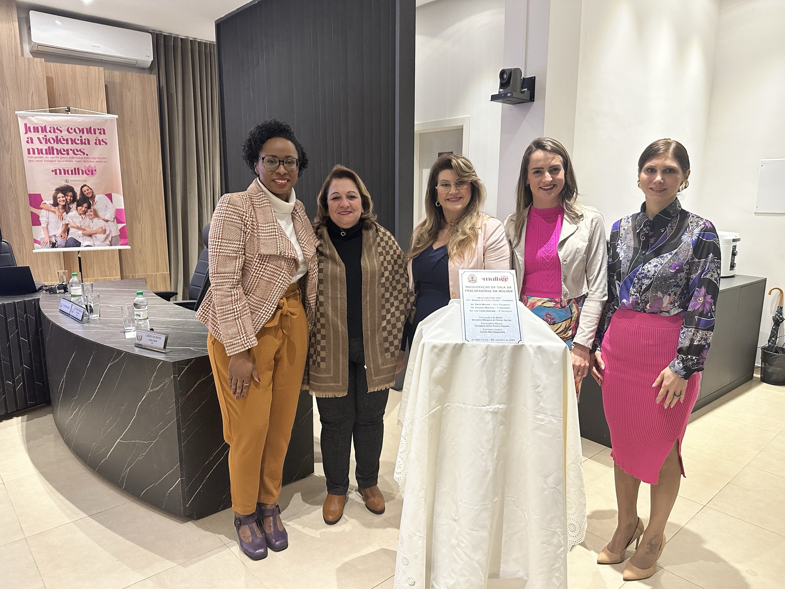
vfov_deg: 56.8
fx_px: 544
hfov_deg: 71.6
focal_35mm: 24
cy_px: 294
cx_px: 392
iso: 250
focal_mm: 6.86
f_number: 1.78
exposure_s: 1/60
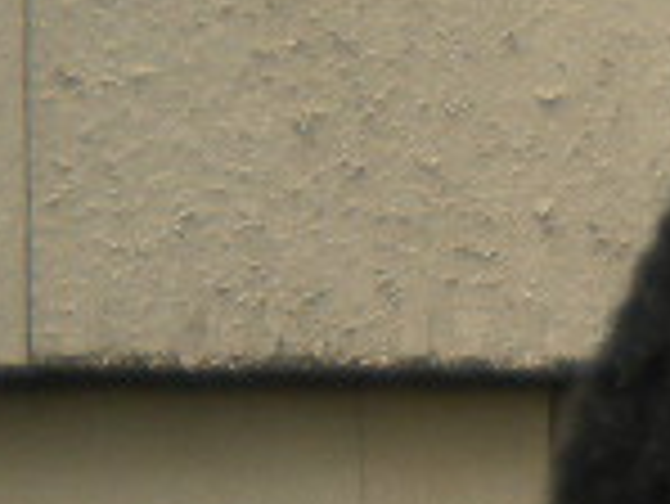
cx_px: 2023
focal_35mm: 241
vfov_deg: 5.9
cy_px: 1179
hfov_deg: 7.3
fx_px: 4668
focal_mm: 6.3
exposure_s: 1/214
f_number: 3.1
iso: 80
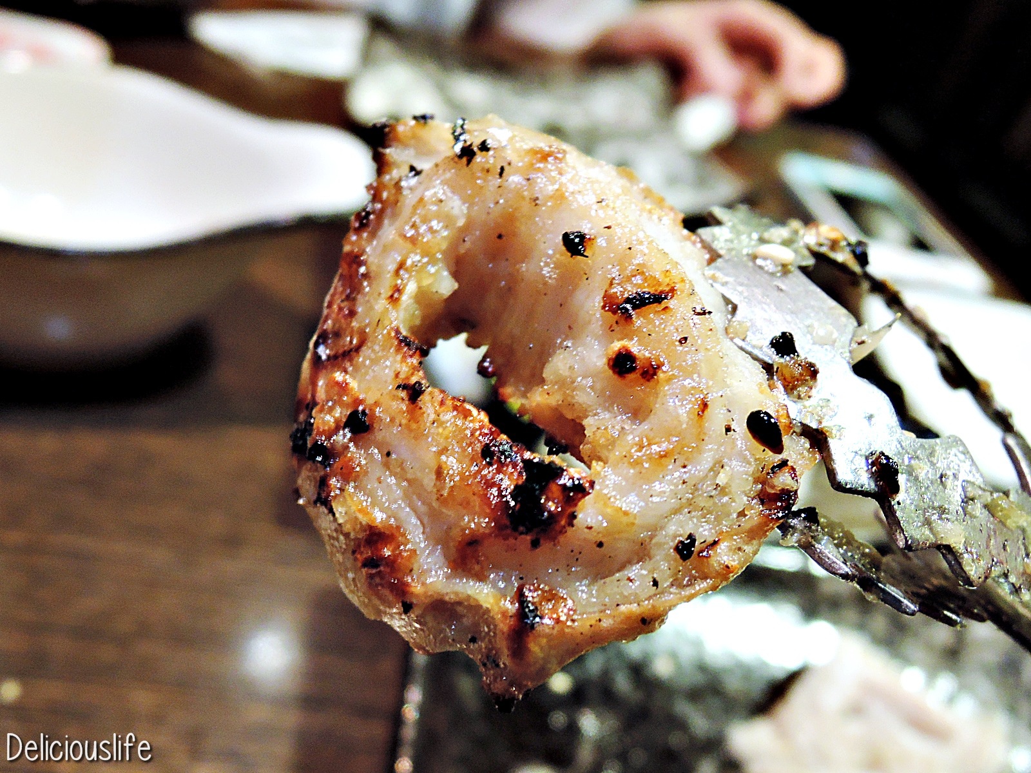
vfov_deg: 56.8
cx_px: 516
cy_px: 386
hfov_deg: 71.6
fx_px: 715
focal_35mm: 24
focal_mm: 5.1
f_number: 2.8
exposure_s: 1/8
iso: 450
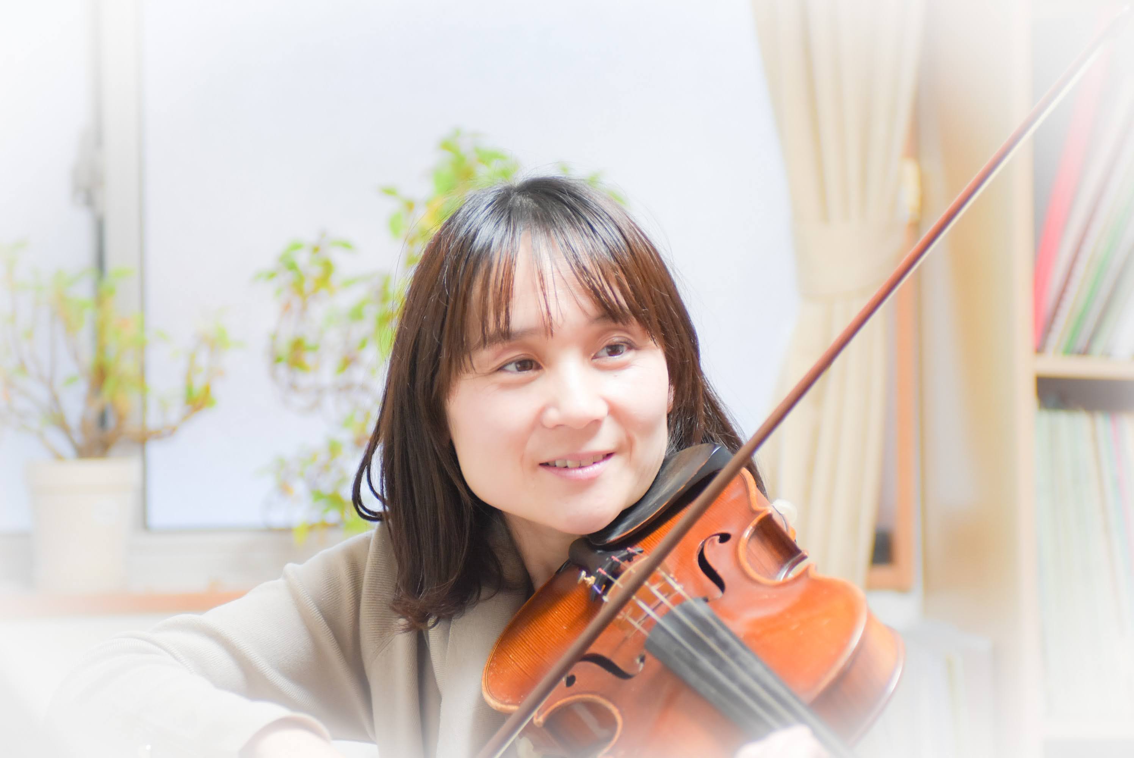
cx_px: 567
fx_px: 3310
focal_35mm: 105
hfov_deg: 19.4
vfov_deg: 13.1
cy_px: 379
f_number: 2.8
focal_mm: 70
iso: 800
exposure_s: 1/80
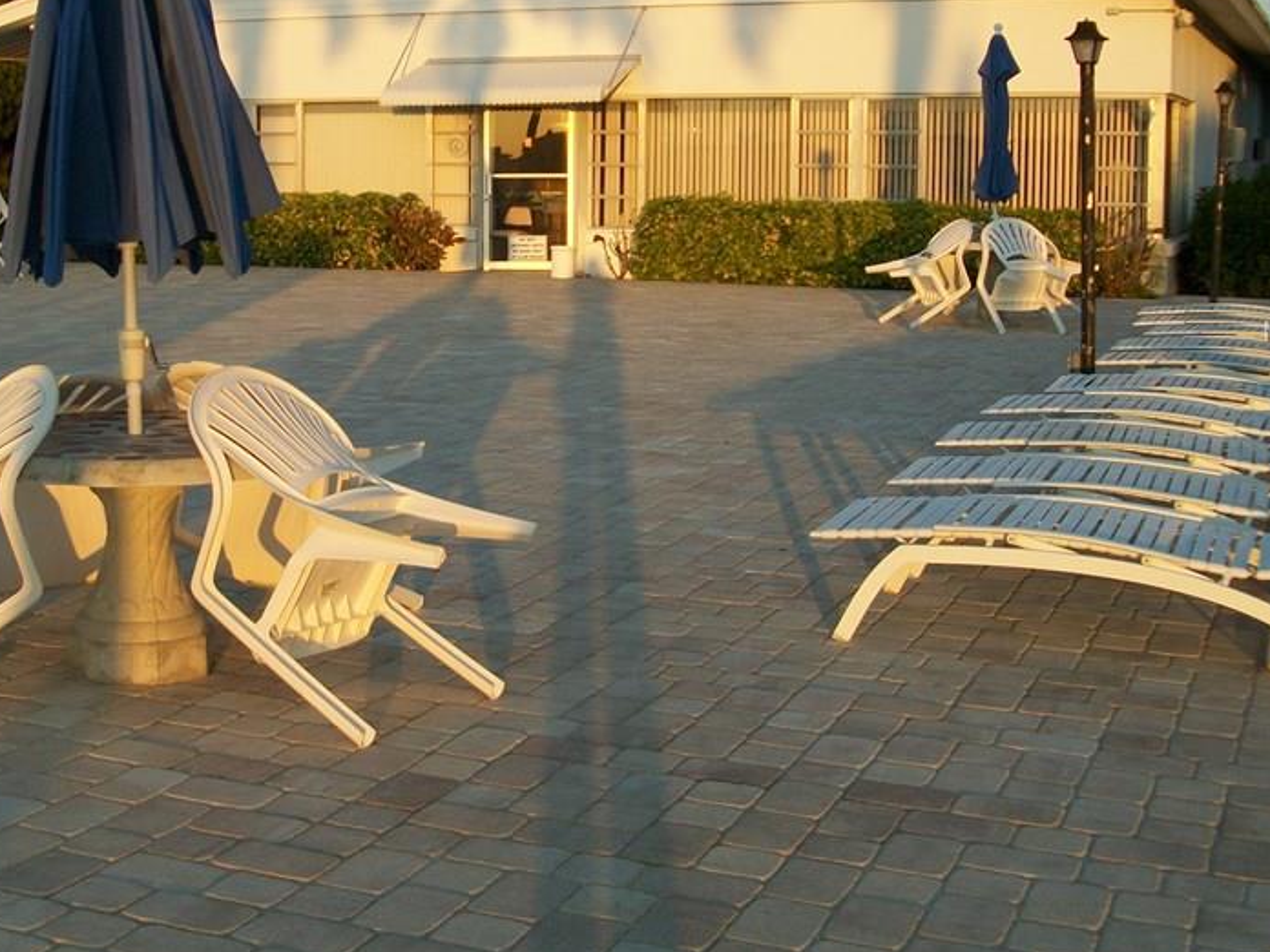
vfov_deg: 27.4
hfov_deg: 35.9
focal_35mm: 53
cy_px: 332
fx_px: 1944
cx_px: 440
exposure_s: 1/400
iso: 64
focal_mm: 6
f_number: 2.7
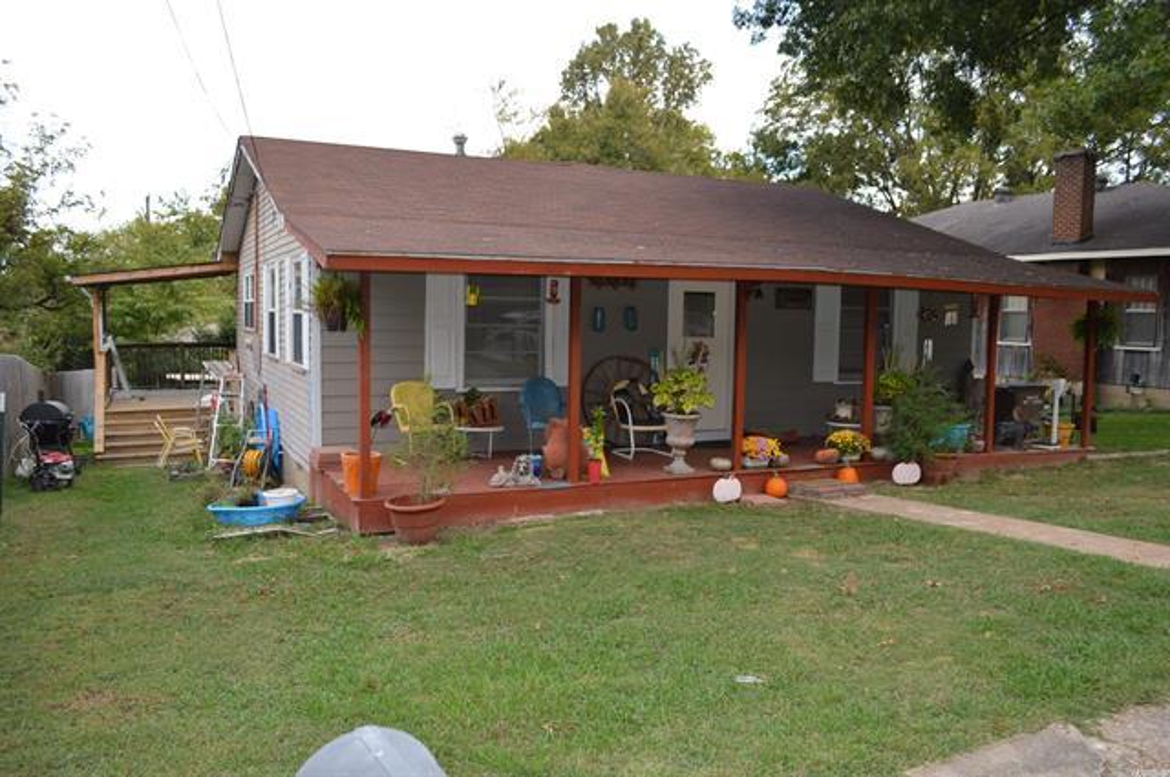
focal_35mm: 27
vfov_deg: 47.8
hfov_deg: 67.4
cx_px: 585
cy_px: 388
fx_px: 876
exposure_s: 1/125
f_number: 4
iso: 180
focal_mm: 18
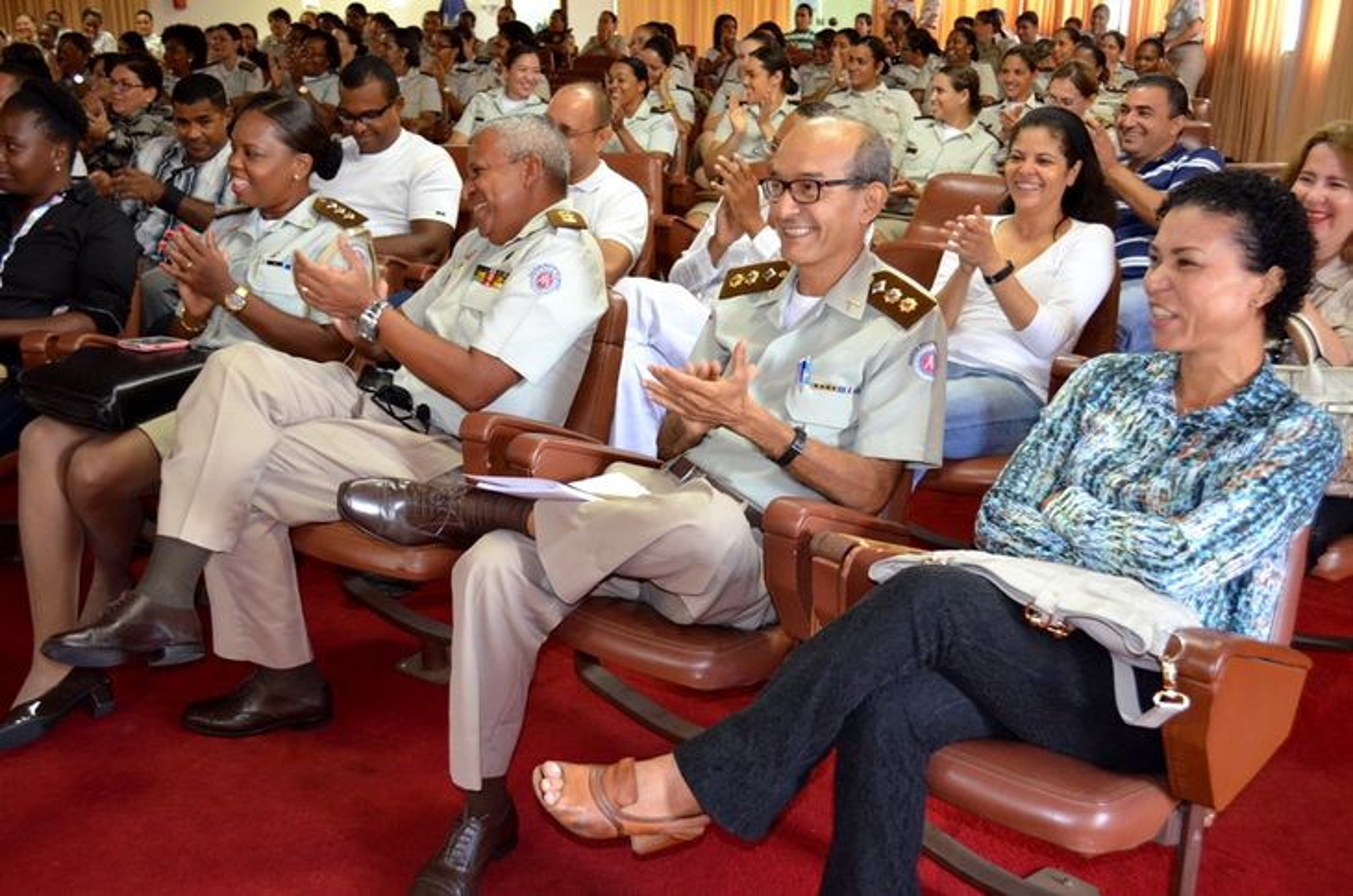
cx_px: 676
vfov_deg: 36.7
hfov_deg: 53.2
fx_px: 1350
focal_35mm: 36
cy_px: 448
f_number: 4
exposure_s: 1/60
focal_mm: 24
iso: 2500
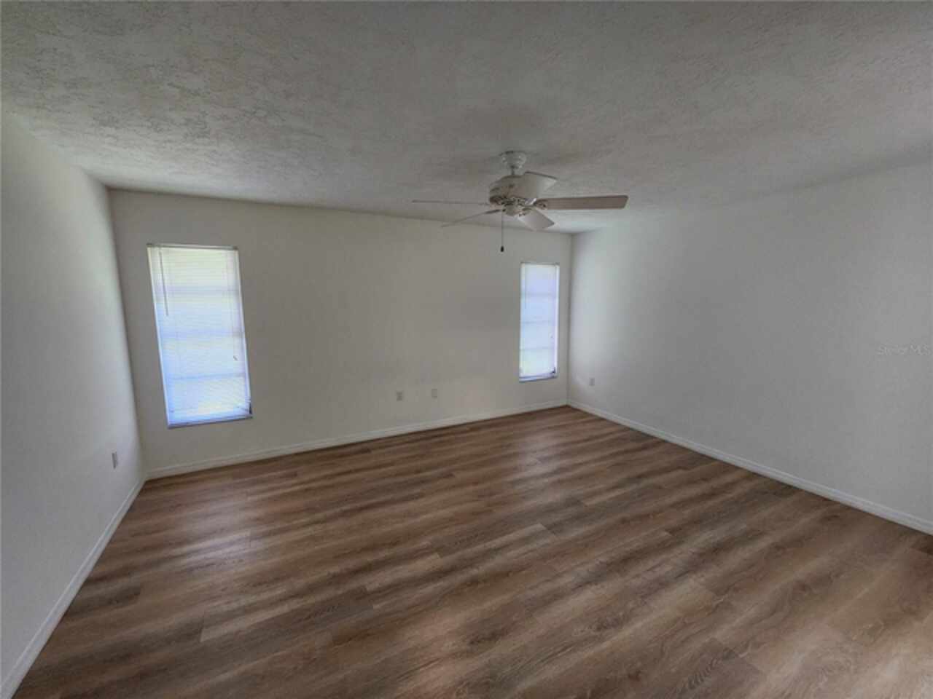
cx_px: 466
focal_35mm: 13
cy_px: 350
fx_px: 350
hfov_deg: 106.2
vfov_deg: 89.9
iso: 320
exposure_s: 1/30
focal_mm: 2.2
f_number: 2.2
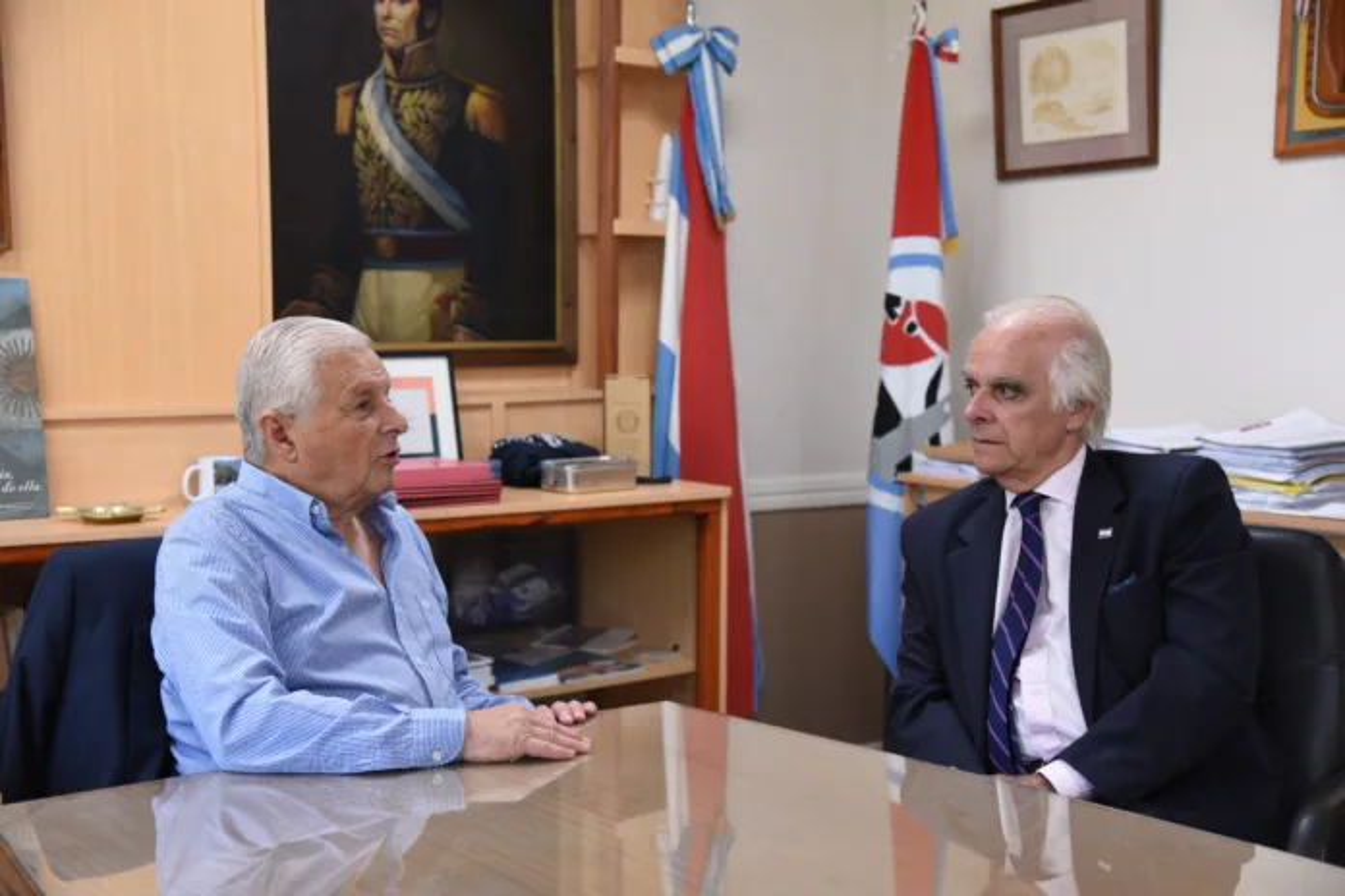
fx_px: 1943
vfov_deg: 26.0
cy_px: 448
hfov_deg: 38.2
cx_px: 672
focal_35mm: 52
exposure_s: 1/125
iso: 2000
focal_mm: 52
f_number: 4.5
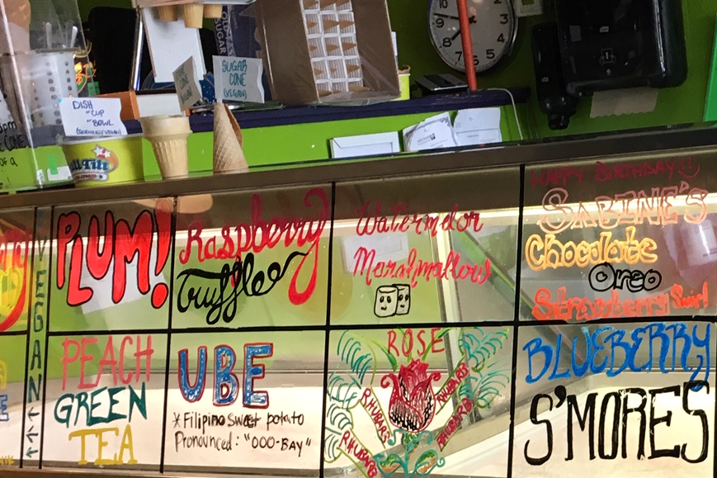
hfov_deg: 27.9
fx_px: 1394
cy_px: 409
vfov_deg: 19.2
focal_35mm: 70
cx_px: 628
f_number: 2.2
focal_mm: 4.15
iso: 64
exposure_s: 1/30
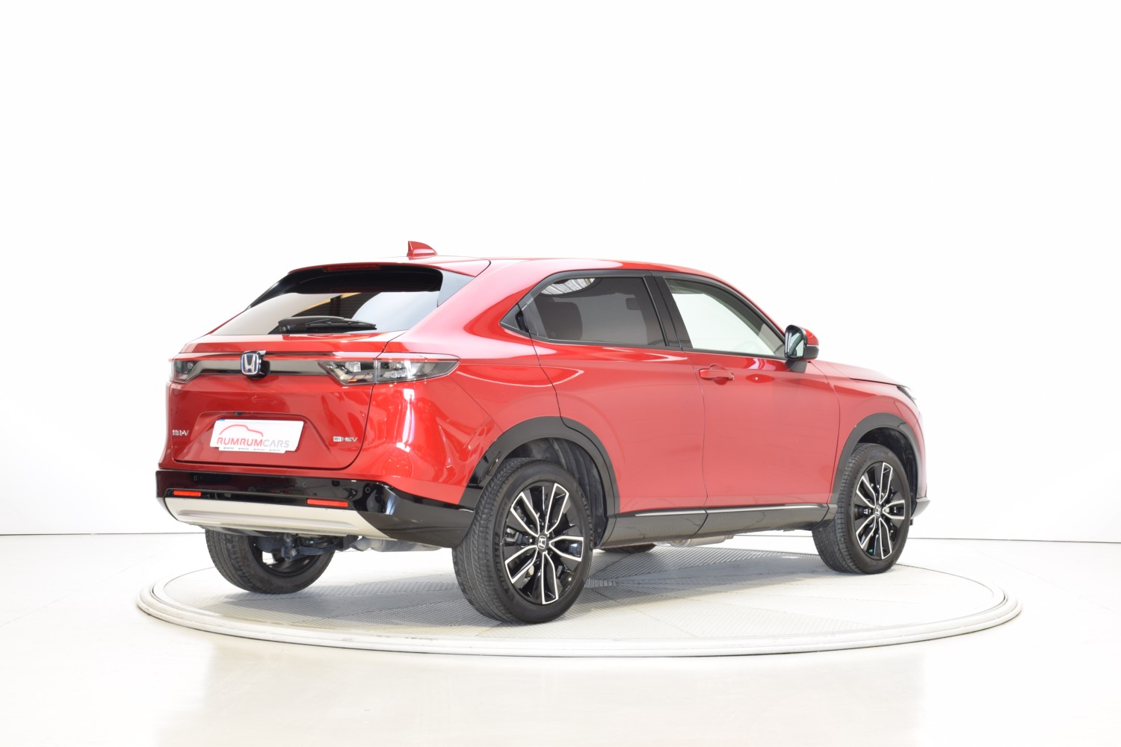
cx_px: 560
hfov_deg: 33.4
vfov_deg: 22.6
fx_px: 1868
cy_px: 374
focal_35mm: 60
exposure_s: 1/2.5
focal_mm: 40
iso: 100
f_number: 10
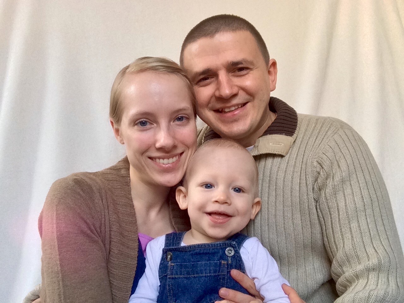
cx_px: 202
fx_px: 362
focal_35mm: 31
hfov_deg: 58.4
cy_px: 152
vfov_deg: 45.4
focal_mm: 2.15
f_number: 2.4
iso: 100
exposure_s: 1/33
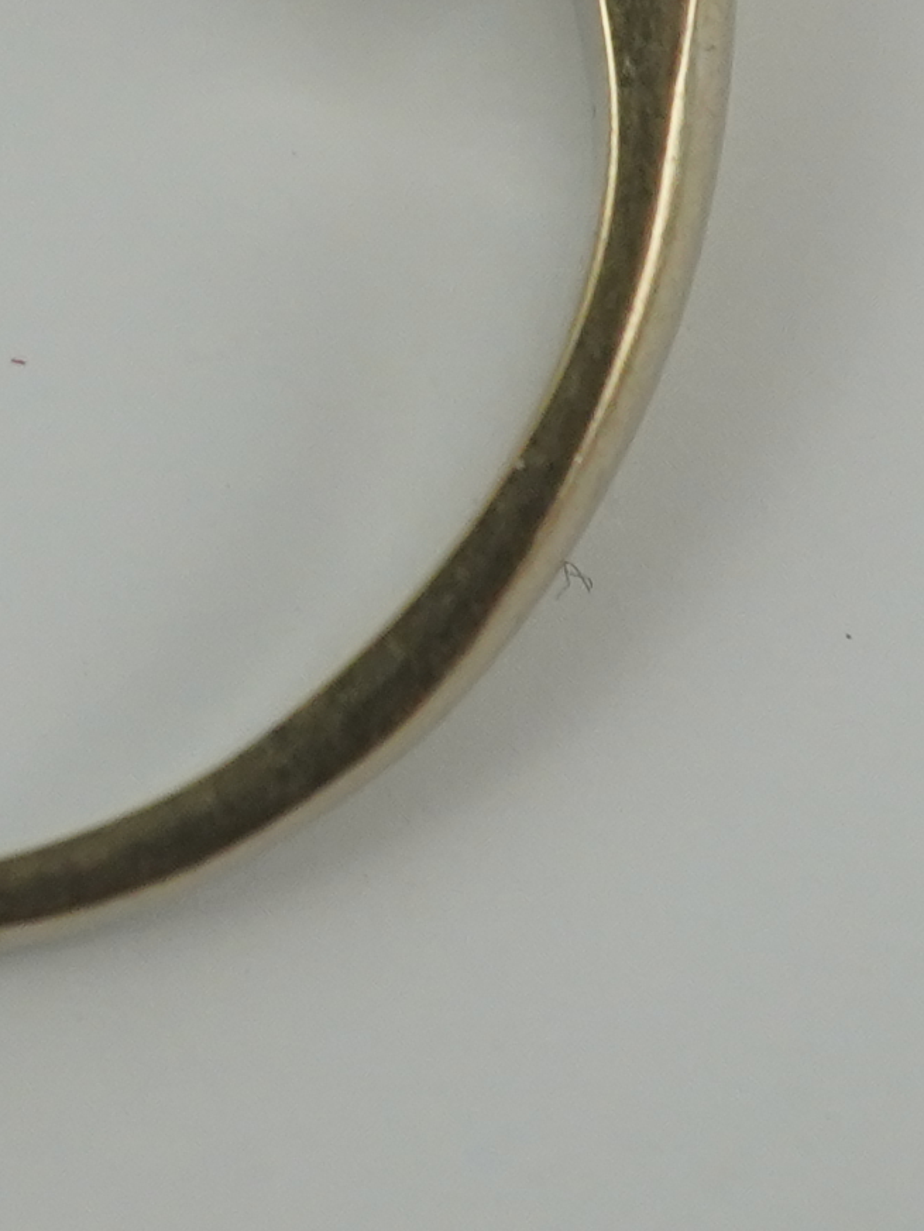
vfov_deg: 9.9
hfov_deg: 7.6
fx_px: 6938
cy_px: -554
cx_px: 16
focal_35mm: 195
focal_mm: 30
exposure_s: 1/200
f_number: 7.1
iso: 1250
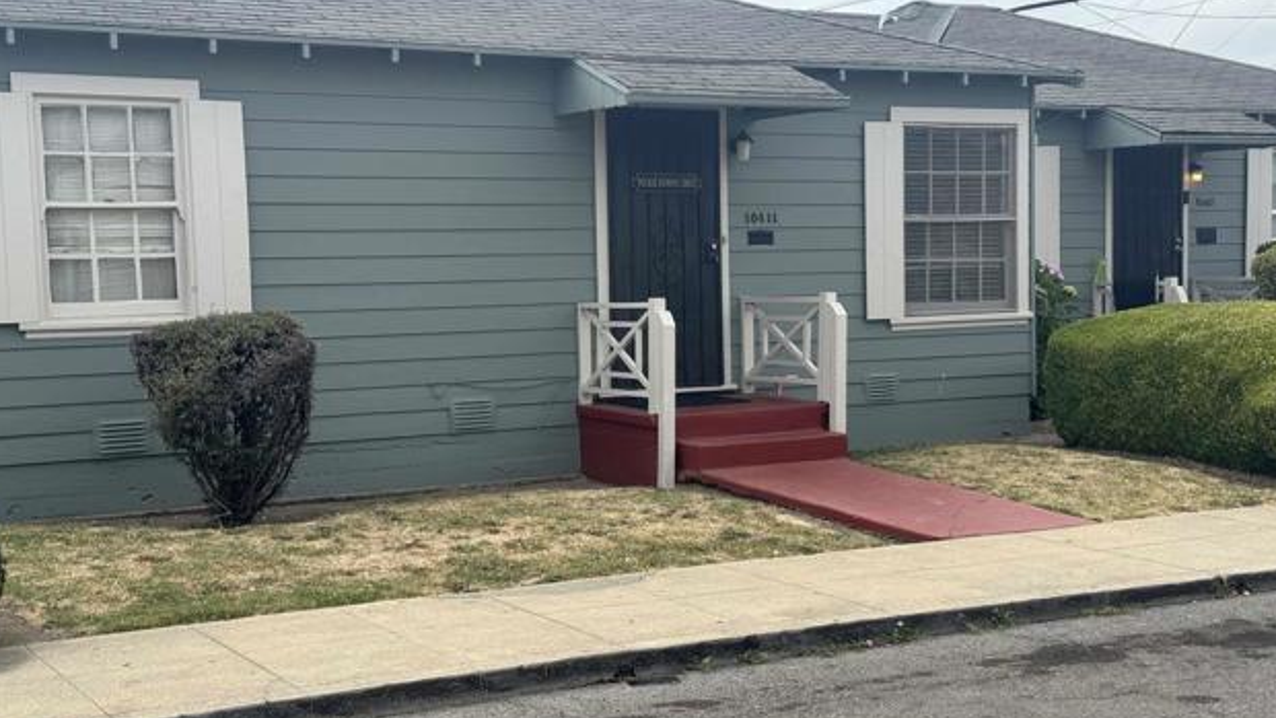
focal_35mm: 54
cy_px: 418
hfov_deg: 38.5
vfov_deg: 22.2
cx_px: 636
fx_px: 1827
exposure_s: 1/2833
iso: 64
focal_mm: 6.76
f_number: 1.78
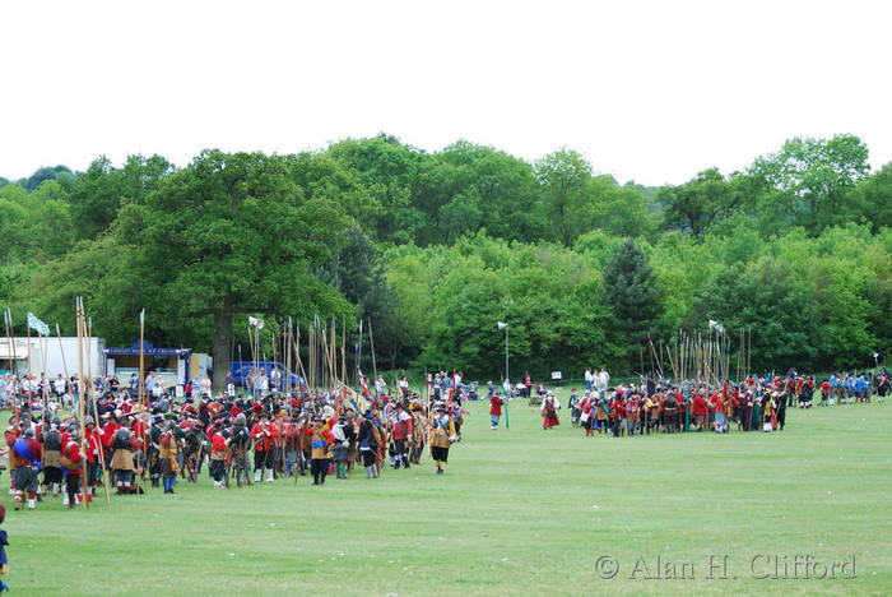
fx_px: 2976
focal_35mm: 120
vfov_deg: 11.4
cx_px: 446
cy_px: 298
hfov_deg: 17.0
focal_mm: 80
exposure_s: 1/500
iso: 320
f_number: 4.5
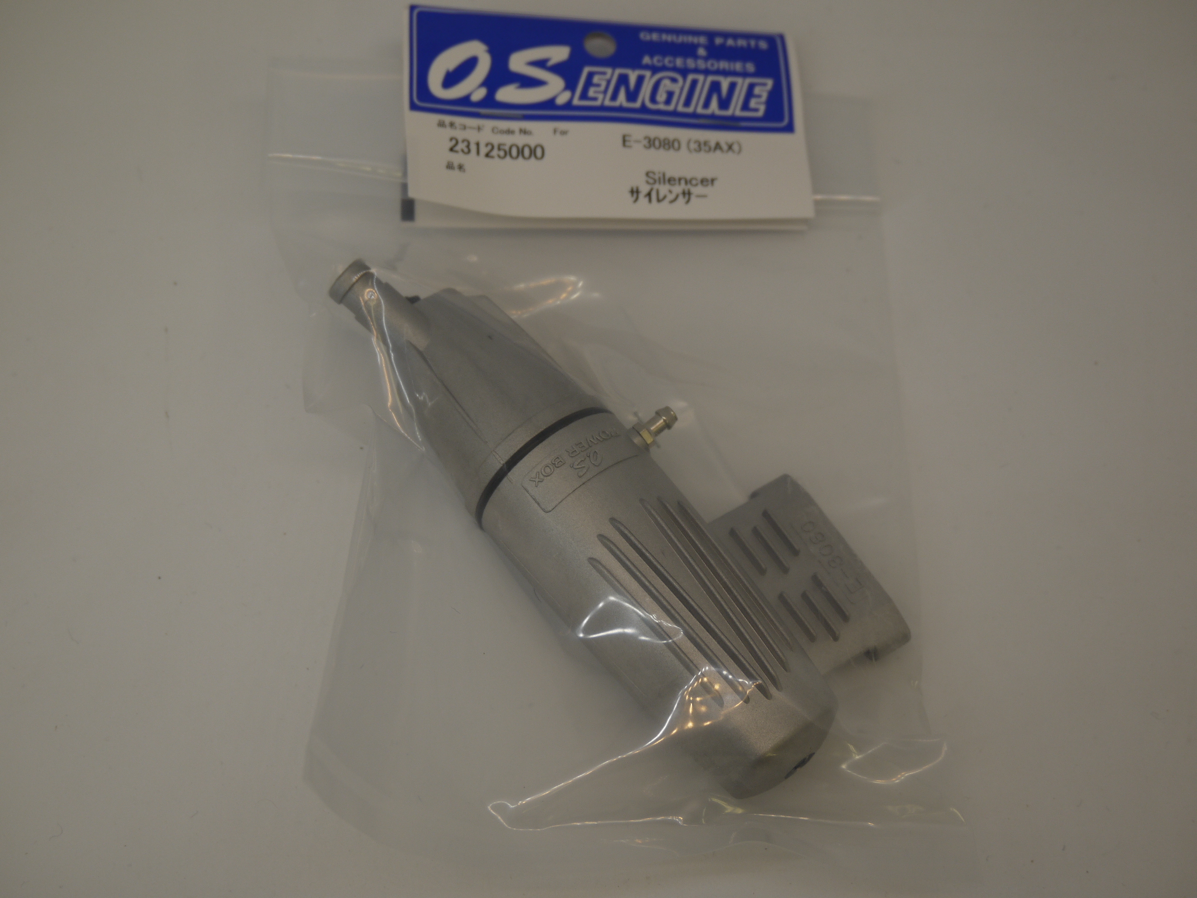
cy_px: 449
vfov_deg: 29.1
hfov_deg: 38.2
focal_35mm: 50
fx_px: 1729
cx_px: 598
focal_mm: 25
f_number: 5
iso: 160
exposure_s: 1/125
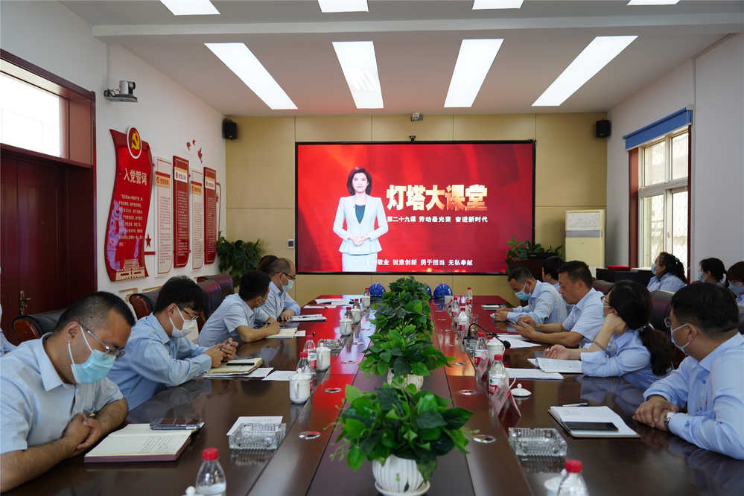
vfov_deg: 43.6
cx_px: 372
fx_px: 620
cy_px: 248
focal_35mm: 30
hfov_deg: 61.9
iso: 250
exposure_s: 1/60
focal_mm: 30
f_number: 4
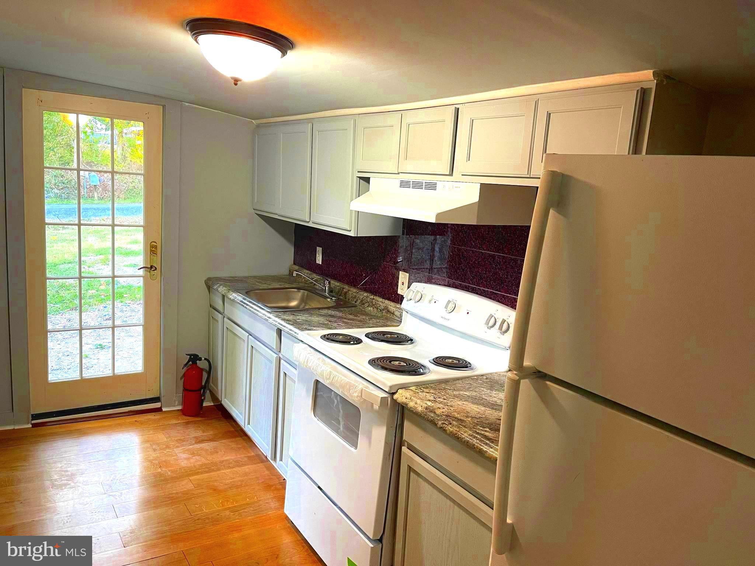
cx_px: 378
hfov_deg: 67.3
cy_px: 283
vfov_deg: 53.1
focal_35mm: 26
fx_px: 567
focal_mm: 5.1
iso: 160
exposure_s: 1/60
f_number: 1.6
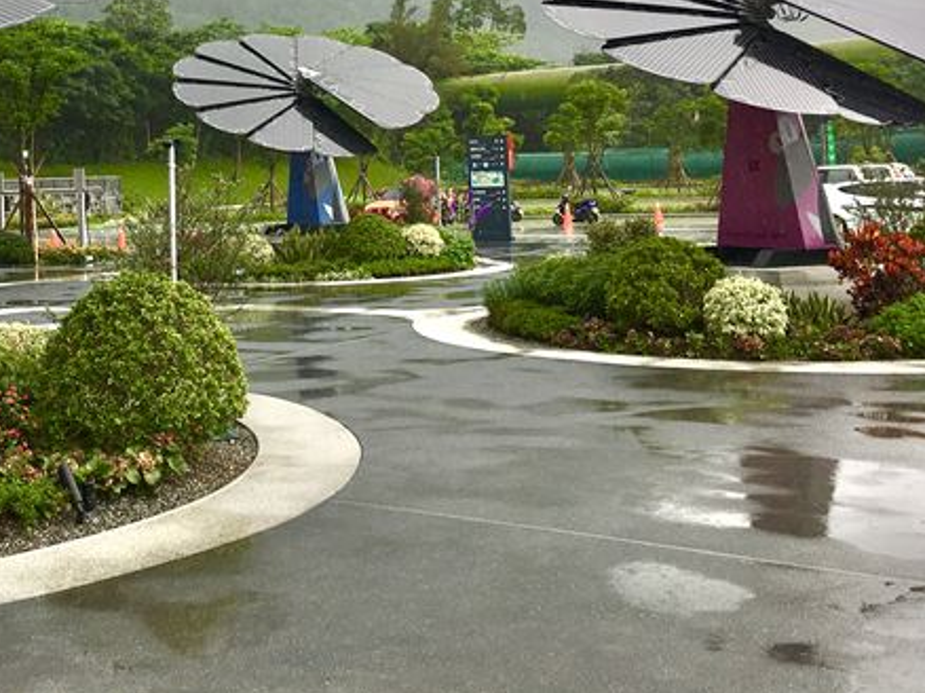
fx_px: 1415
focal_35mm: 53
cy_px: 70
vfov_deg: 26.6
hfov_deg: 35.4
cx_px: 237
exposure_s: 1/388
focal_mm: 4.15
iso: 25
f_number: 2.2
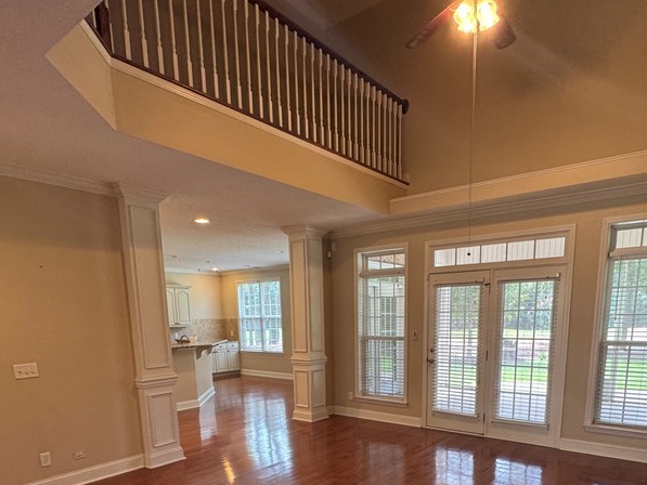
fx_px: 449
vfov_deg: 52.5
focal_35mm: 24
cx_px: 361
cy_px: 399
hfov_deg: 71.3
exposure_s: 1/120
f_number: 2.2
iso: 250
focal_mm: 2.22
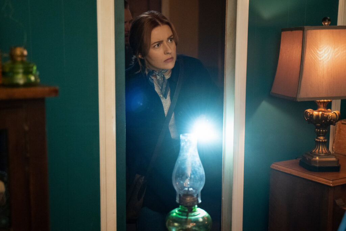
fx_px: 500
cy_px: 116
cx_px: 173
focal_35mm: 52
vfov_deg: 26.0
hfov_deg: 38.2
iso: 8000
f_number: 2.8
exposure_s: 1/250
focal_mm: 52
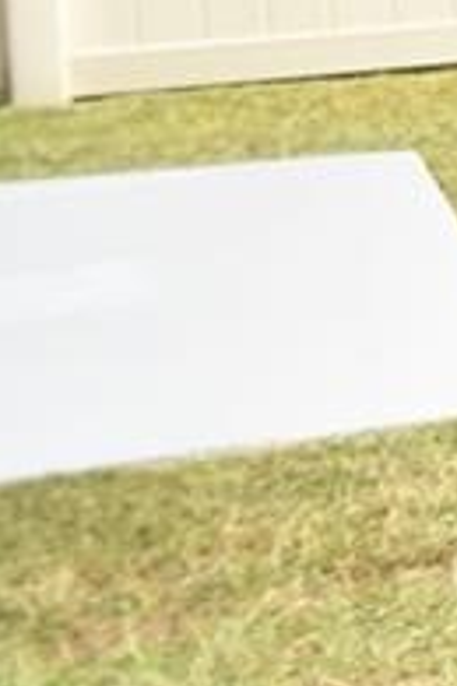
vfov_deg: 15.8
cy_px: -225
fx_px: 2342
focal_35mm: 123
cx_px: 2746
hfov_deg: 5.2
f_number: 3.5
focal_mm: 10
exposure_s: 1/4000
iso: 800
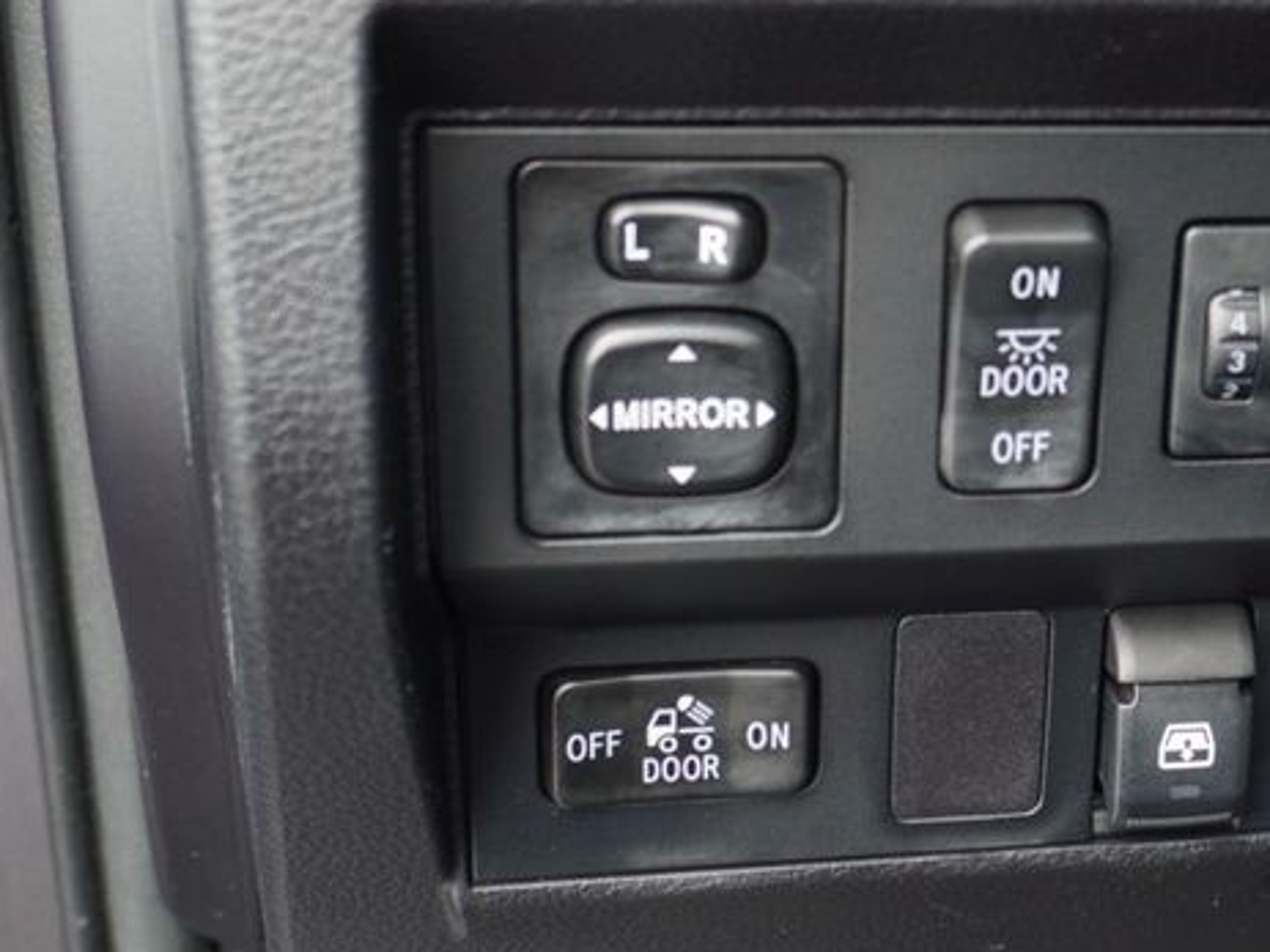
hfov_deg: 28.2
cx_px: 1056
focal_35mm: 67
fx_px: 2460
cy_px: 494
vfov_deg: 21.9
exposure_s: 1/60
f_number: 4
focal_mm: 21
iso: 200
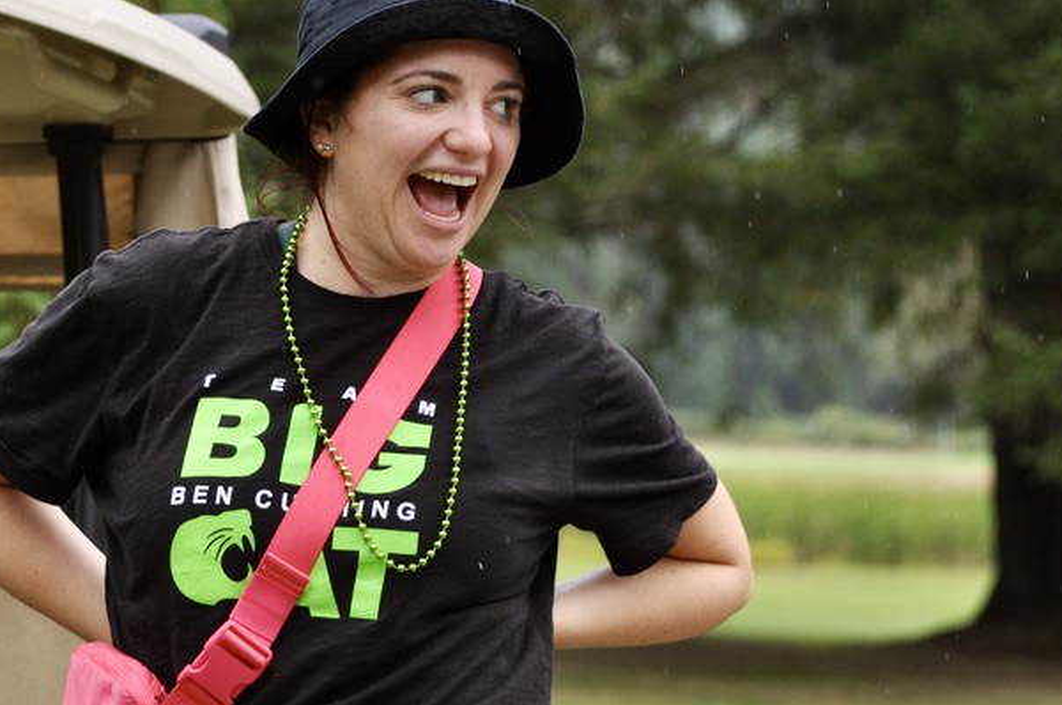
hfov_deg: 10.1
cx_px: 153
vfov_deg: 6.7
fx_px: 6006
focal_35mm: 204
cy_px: 298
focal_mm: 75
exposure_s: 1/1000
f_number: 4.5
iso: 500
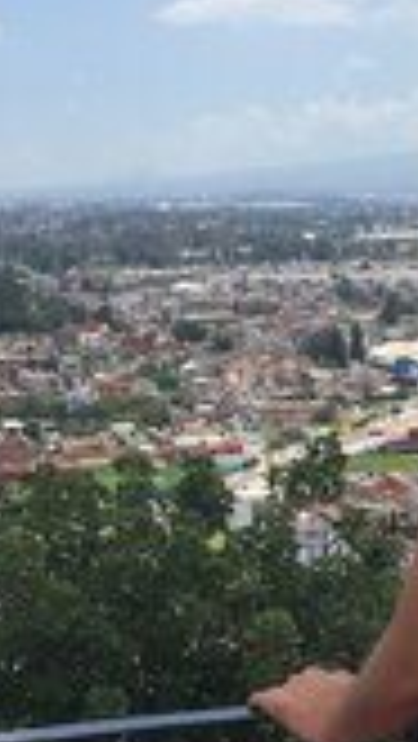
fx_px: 1810
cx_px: 409
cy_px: 769
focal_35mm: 92
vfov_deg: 22.2
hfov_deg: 13.0
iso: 25
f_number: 2.2
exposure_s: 1/1282
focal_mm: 4.15
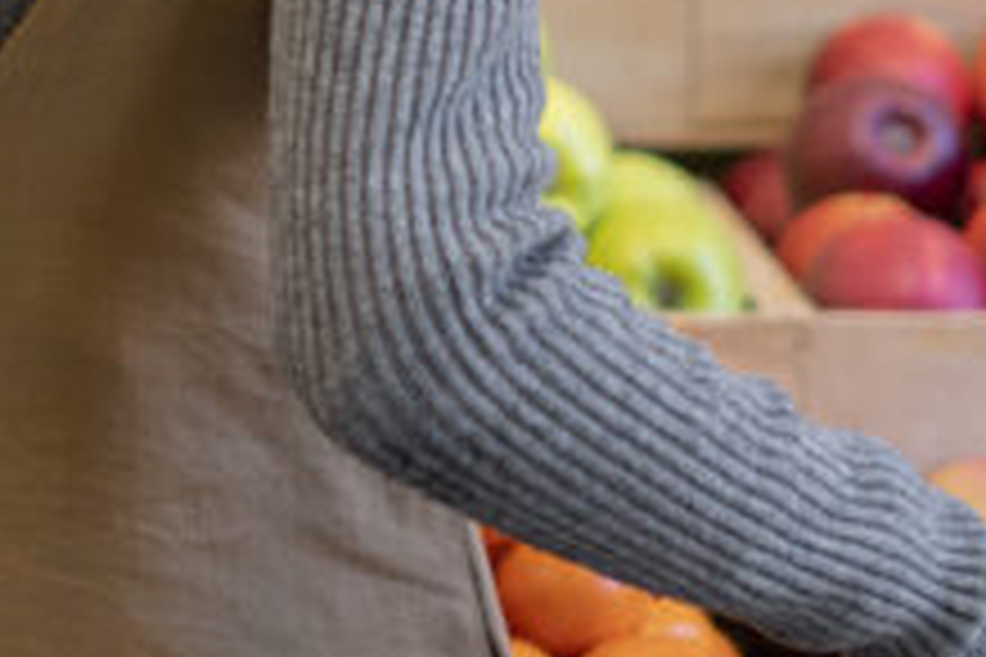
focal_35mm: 234
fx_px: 6408
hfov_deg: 8.8
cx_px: 72
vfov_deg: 5.8
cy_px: -295
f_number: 1.8
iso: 320
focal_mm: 50
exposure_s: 1/500
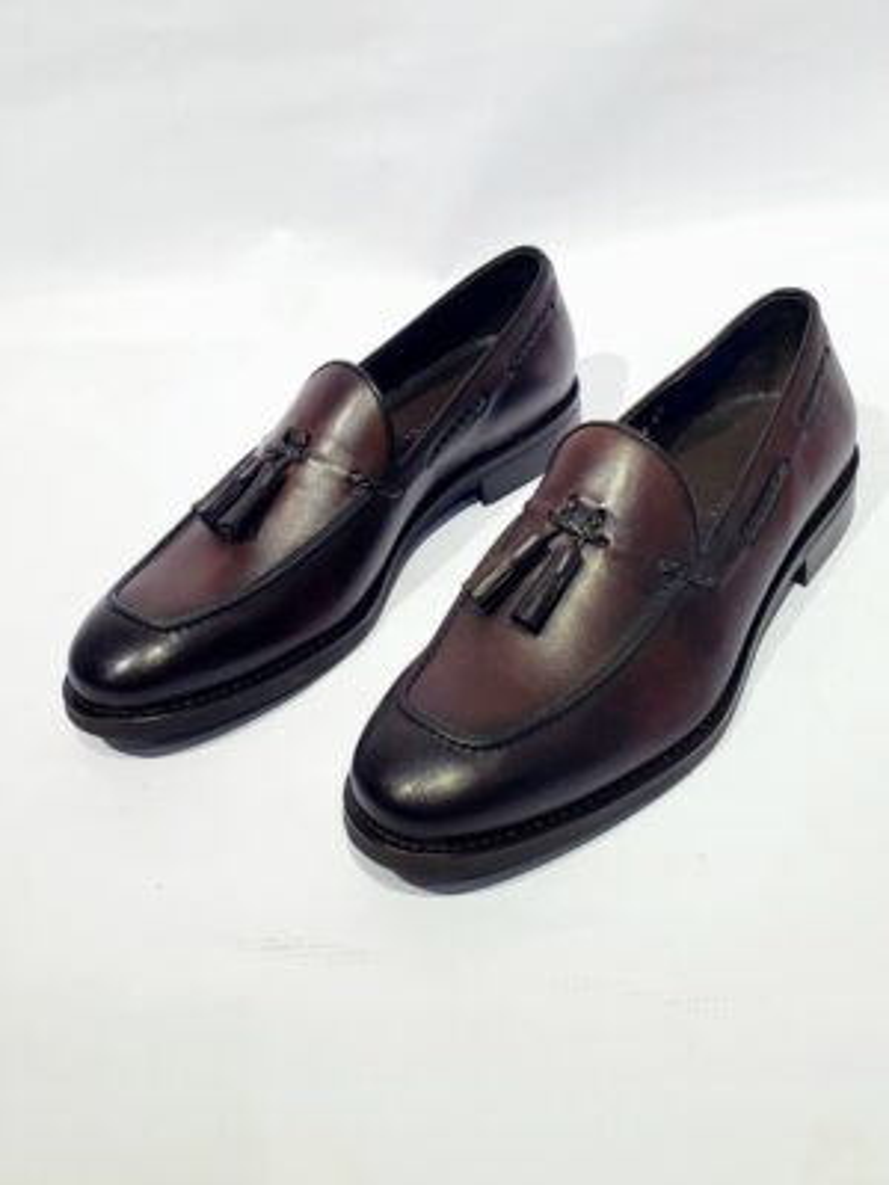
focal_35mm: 26
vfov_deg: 67.3
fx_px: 890
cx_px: 444
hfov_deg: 53.1
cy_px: 592
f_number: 2.4
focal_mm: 4.3
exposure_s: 1/100
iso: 80
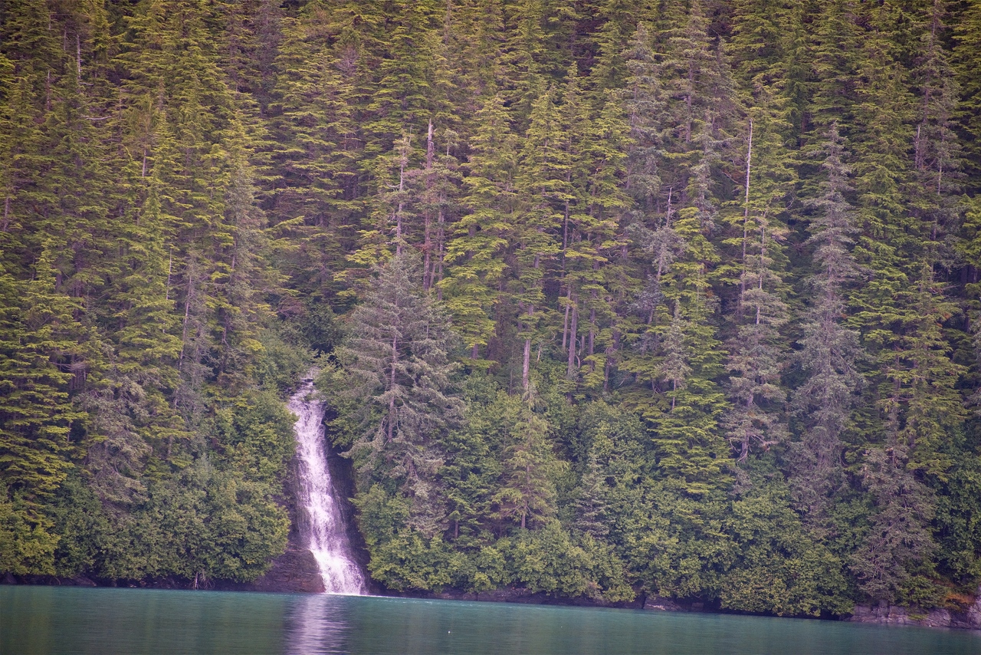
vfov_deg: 4.6
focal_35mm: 300
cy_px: 328
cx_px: 490
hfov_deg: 6.9
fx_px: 8176
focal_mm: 300
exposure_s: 1/640
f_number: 5.6
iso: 1800
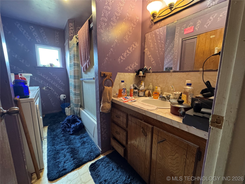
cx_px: 122
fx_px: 99
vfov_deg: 85.7
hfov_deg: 102.1
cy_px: 92
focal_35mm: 14
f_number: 2.2
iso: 640
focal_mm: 2.22
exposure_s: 1/60
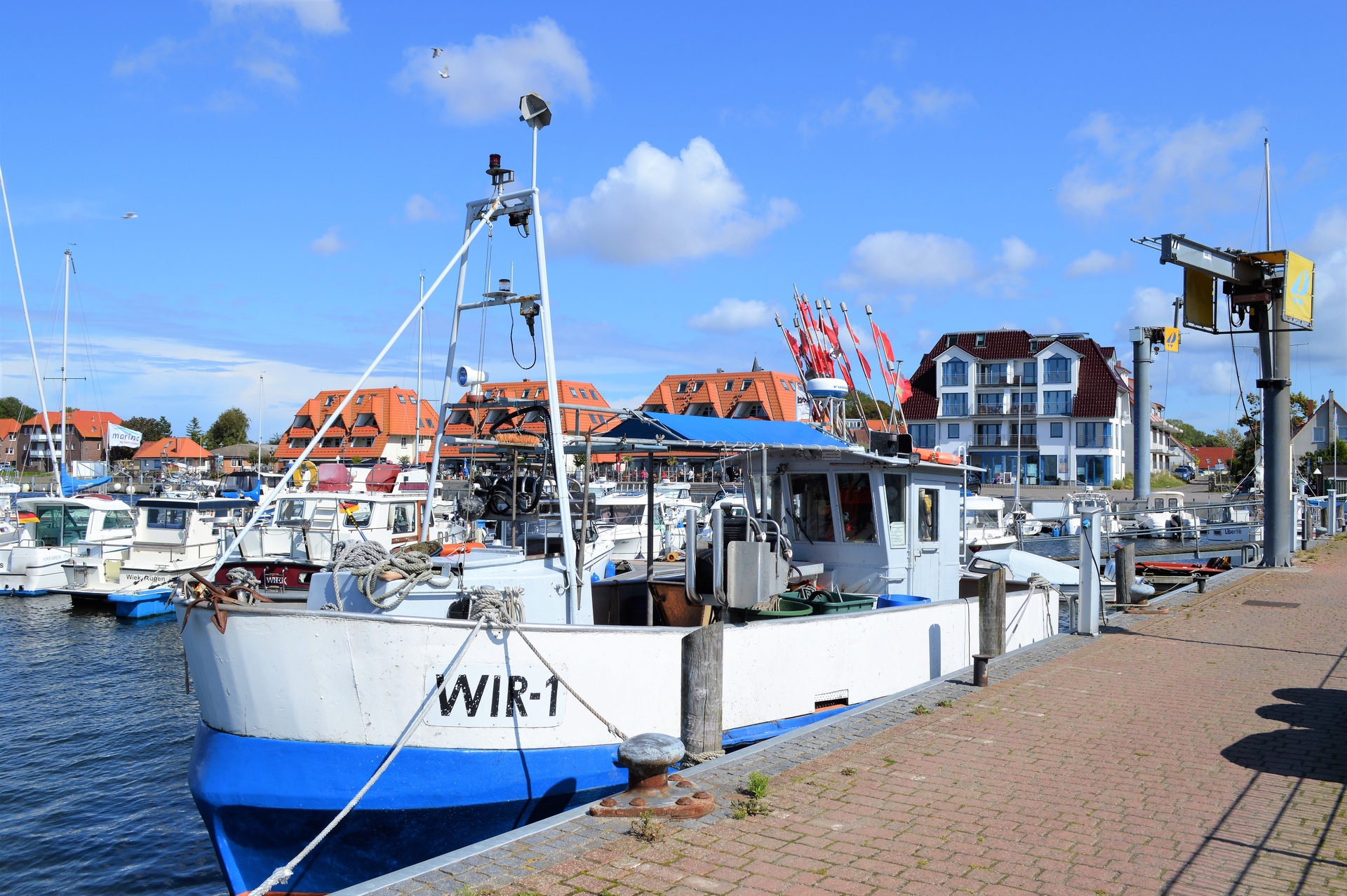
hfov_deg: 57.3
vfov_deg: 39.9
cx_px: 674
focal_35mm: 33
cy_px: 448
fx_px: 1234
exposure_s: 1/400
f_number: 9
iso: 100
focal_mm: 22
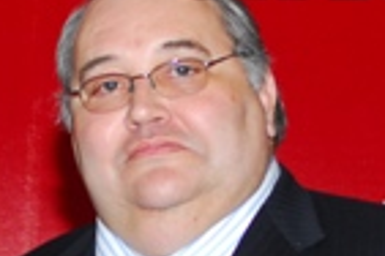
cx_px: 46
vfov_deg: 5.7
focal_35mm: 239
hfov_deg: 8.6
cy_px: 251
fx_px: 2556
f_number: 3.5
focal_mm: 28
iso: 200
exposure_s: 1/250
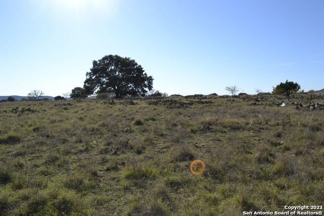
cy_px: 108
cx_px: 162
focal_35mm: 27
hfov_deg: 67.4
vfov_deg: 48.0
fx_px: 243
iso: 100
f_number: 9
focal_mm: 18
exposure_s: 1/200
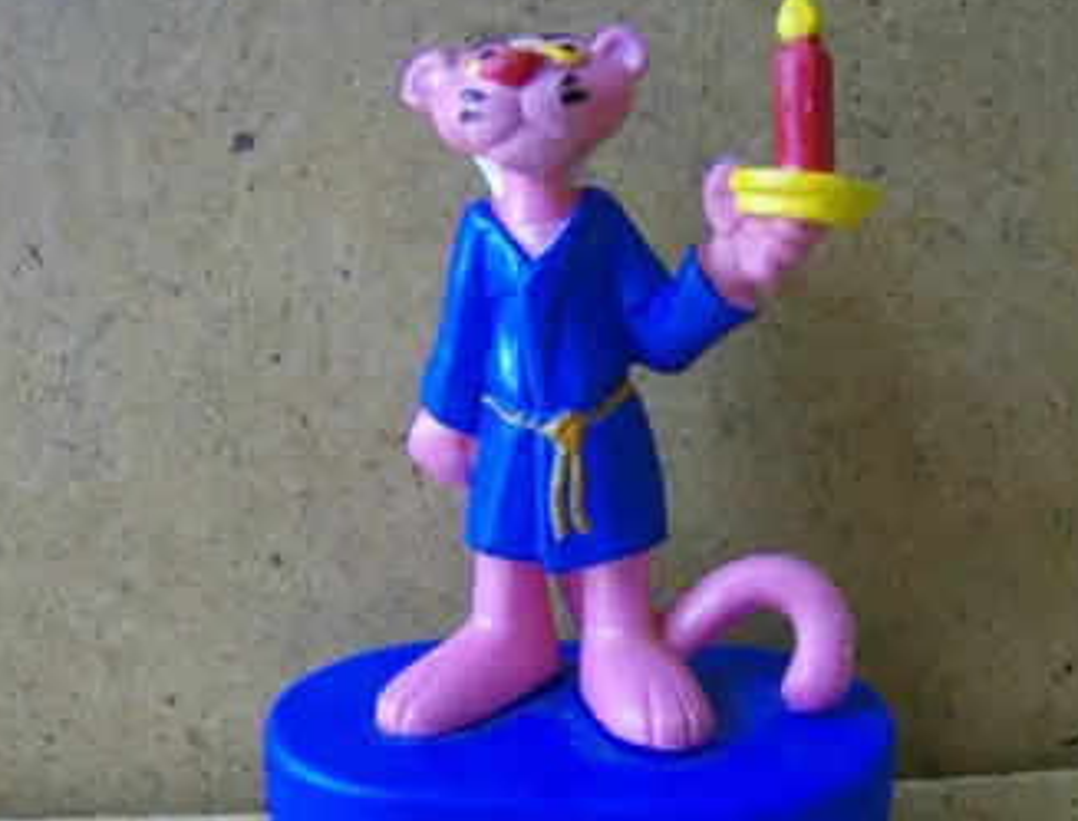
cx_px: 638
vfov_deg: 28.2
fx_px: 1628
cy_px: 495
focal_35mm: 52
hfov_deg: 36.5
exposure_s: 1/64
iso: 133
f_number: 2.8
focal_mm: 6
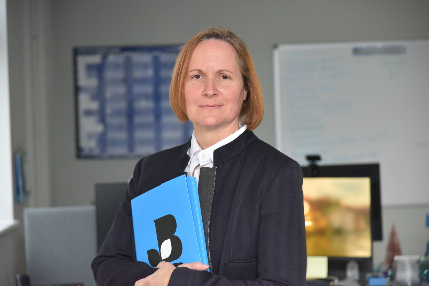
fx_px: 1430
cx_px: 214
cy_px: 143
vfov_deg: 11.4
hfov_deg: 17.1
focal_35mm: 120
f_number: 4
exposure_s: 1/100
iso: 2500
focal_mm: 120
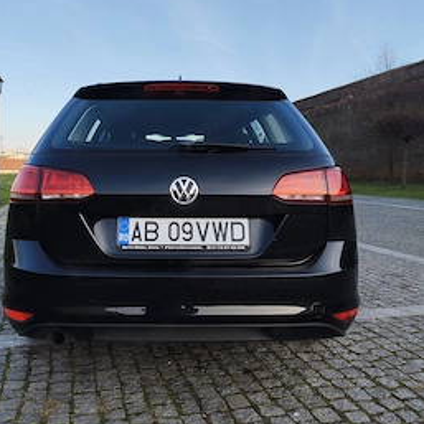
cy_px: 135
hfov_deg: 49.5
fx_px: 457
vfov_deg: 48.7
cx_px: 178
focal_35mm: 33
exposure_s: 1/280
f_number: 1.88
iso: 50
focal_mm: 5.56
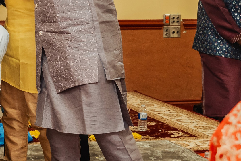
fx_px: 791
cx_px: -71
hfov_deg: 16.4
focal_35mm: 118
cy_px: -16
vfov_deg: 11.4
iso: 1250
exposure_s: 1/160
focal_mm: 38.7
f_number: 4.5
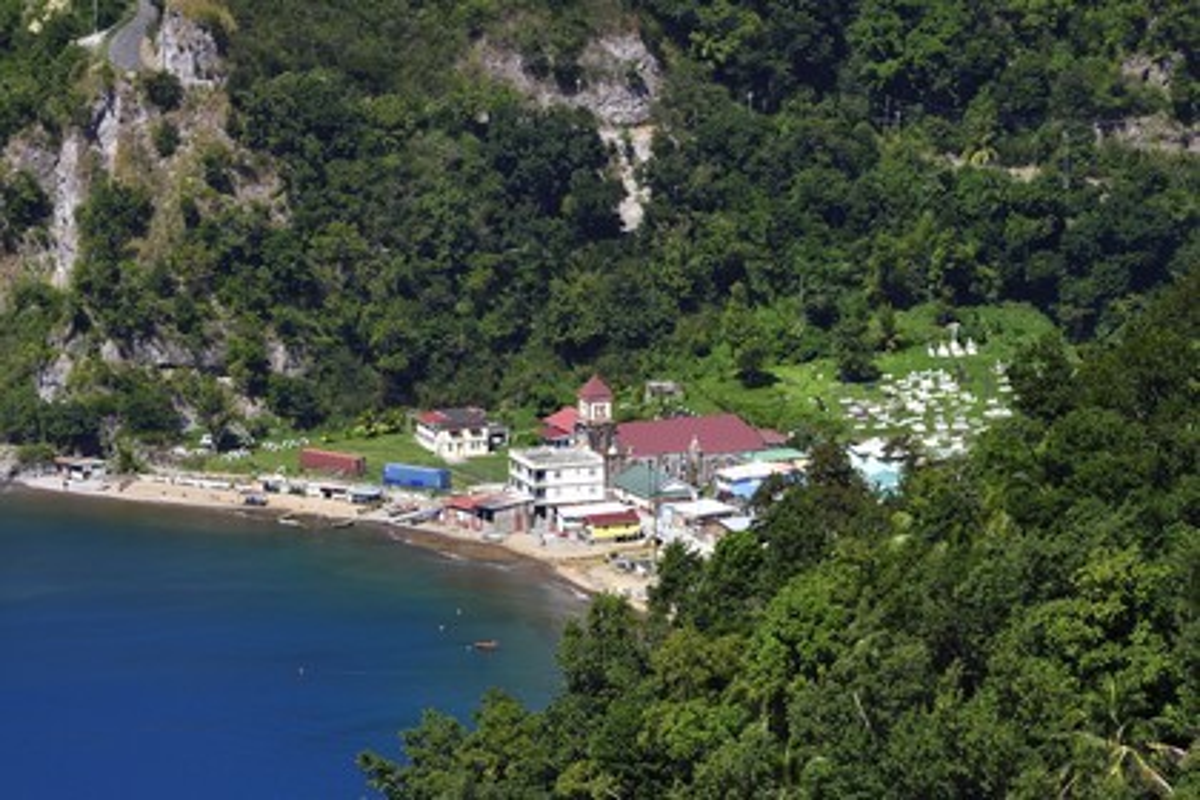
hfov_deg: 10.3
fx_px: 6666
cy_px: 400
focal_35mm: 200
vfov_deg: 6.9
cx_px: 600
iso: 200
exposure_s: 1/250
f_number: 14
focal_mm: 200
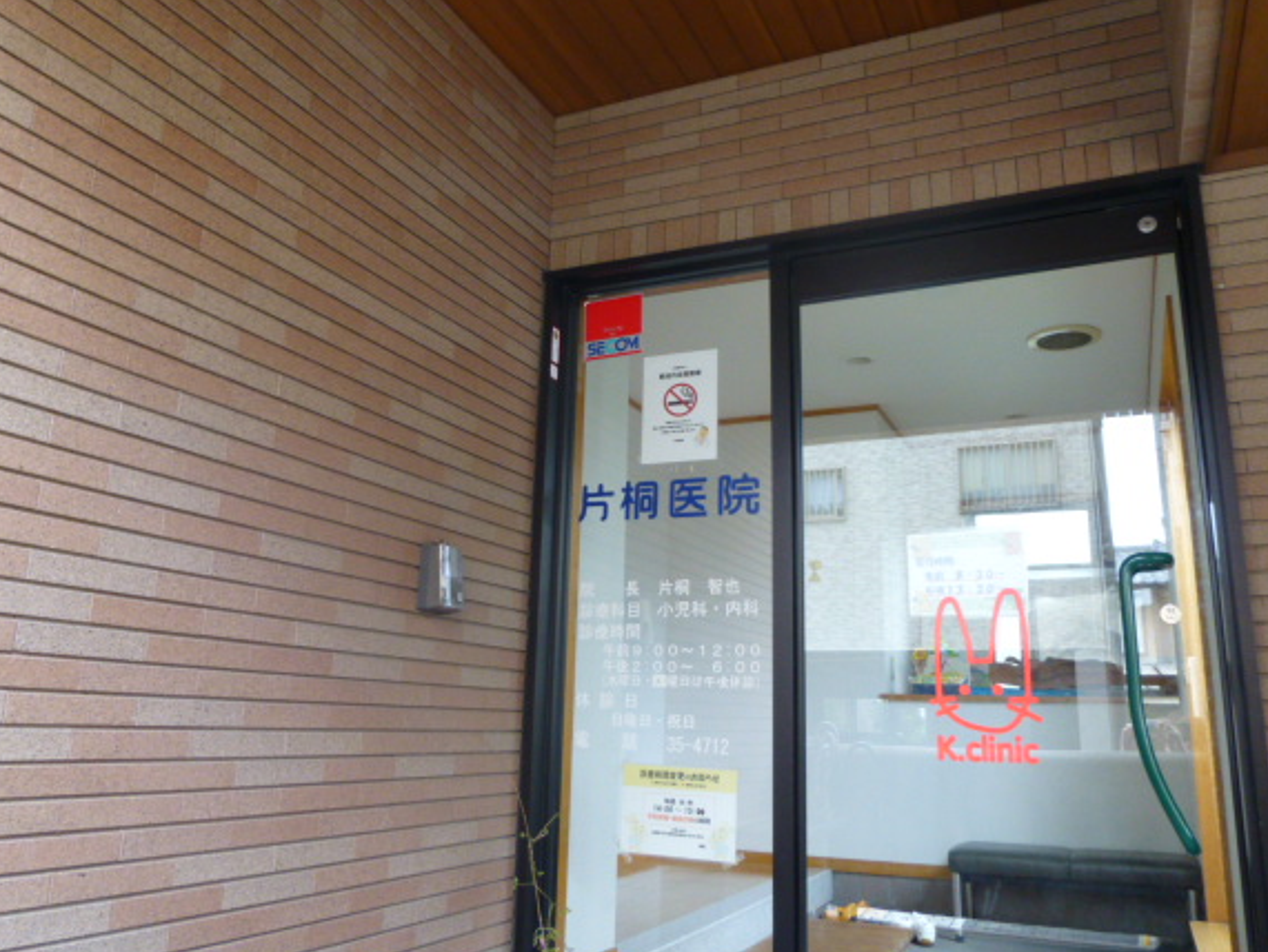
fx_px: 1026
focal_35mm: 28
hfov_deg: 63.4
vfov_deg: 49.8
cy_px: 448
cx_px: 604
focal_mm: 4.5
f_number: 3.1
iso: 320
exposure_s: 1/60
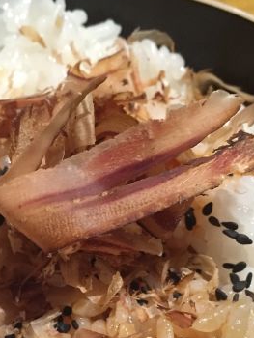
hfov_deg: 25.1
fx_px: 567
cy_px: 276
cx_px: 79
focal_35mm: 58
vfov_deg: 32.2
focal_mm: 4.15
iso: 250
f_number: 2.2
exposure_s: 1/25
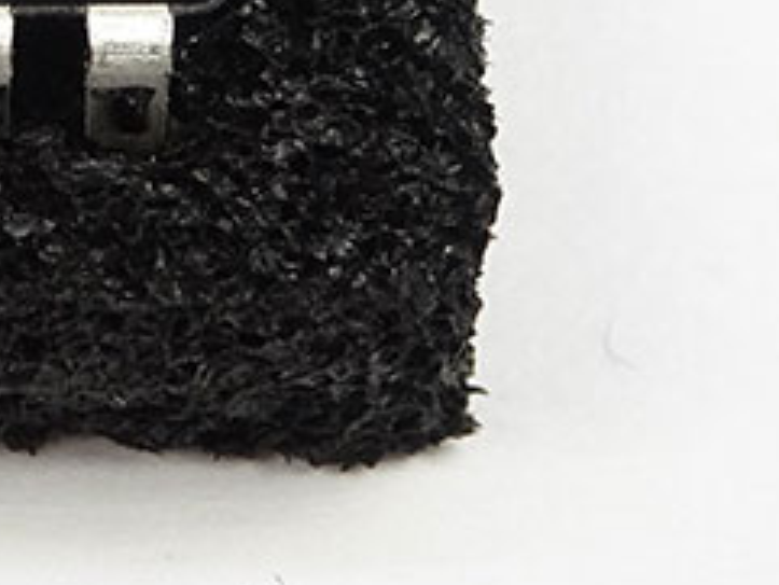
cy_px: -142
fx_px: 2094
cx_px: -155
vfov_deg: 15.3
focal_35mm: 93
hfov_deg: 19.8
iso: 80
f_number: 4
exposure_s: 1/40
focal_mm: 5.98
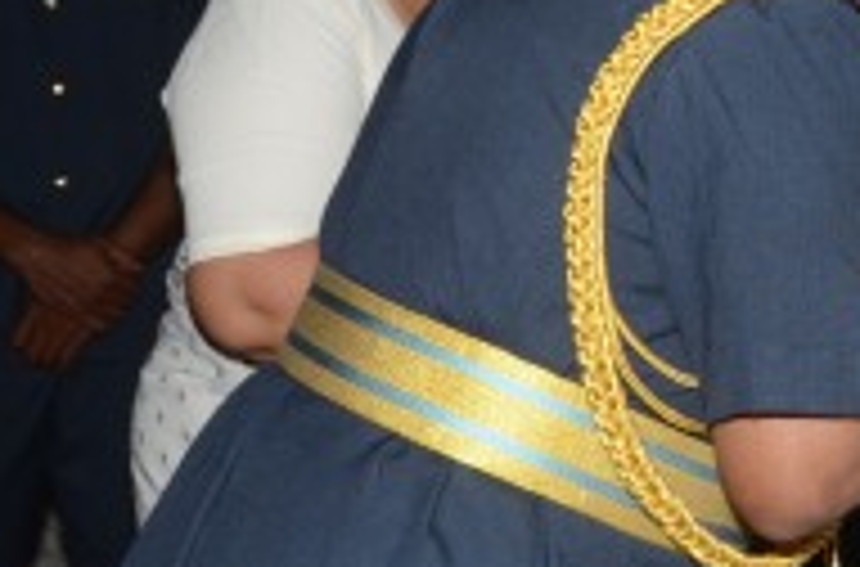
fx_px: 2691
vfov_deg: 12.0
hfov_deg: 17.2
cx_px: 1094
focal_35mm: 113
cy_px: 160
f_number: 6.3
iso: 400
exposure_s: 1/125
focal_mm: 24
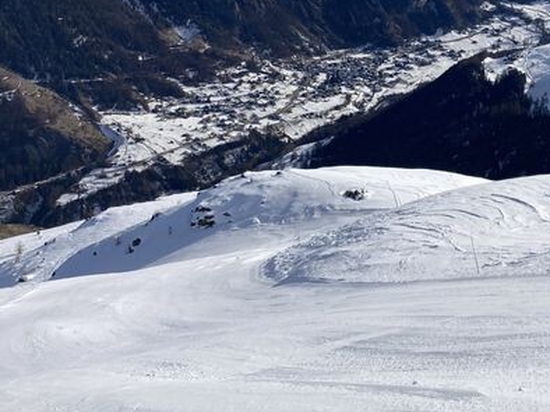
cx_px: 405
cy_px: 37
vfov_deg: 22.3
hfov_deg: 29.8
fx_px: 1016
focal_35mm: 64
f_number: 1.8
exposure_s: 1/4808
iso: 25
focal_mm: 3.99
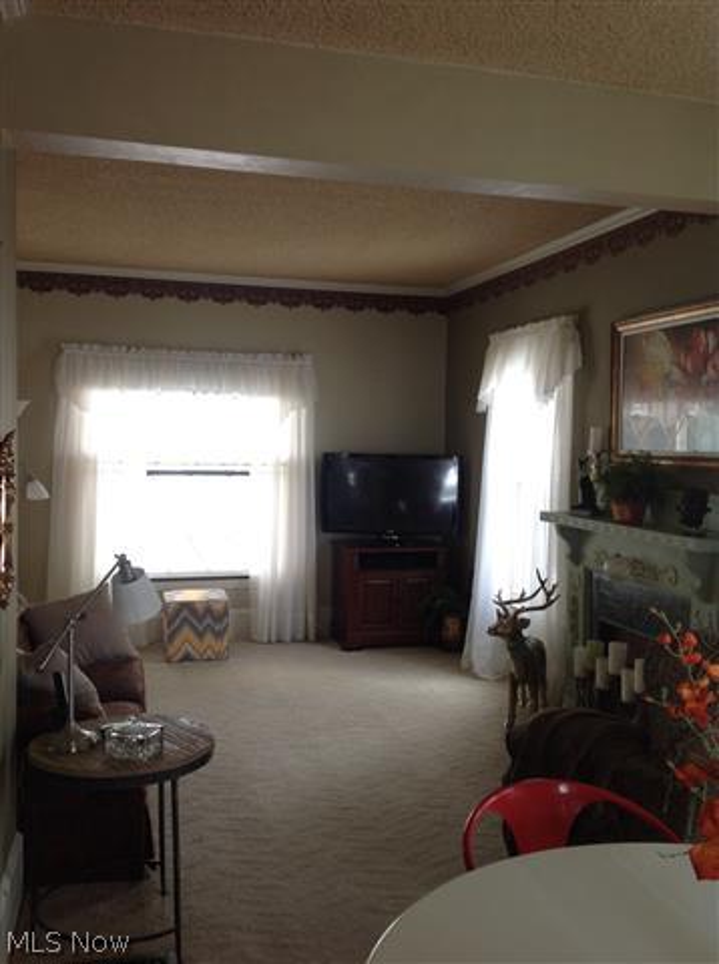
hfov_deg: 40.6
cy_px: 482
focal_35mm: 35
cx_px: 360
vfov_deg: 52.7
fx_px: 973
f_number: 2.4
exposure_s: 1/20
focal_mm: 4.28
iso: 50
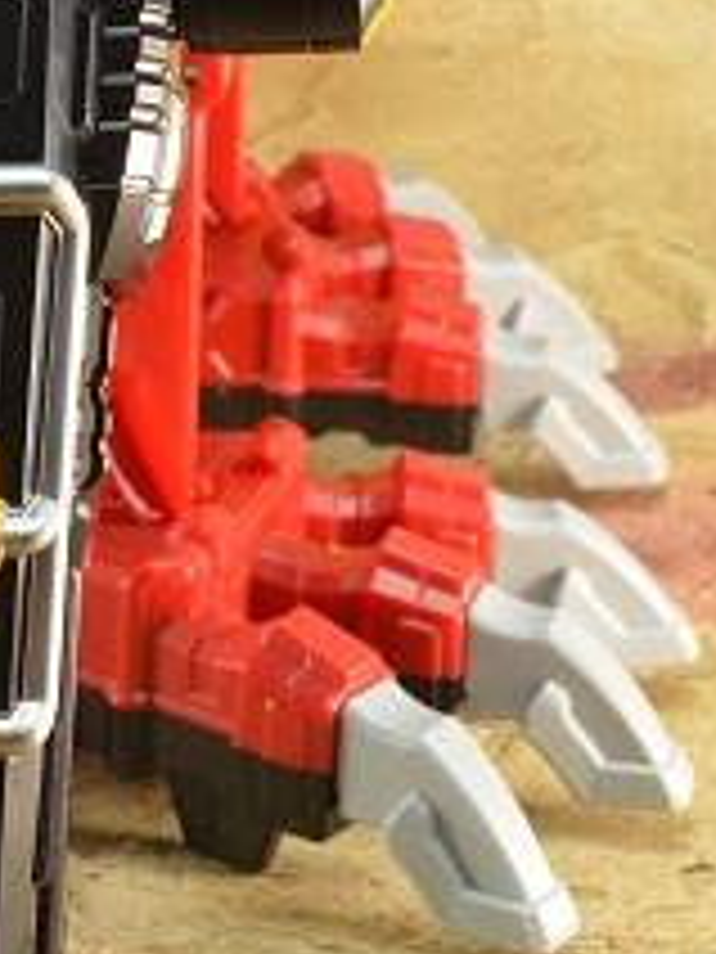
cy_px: -9
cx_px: -83
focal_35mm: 113
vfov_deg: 17.0
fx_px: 3116
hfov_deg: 12.9
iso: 100
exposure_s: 1/1.6
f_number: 13
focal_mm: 26
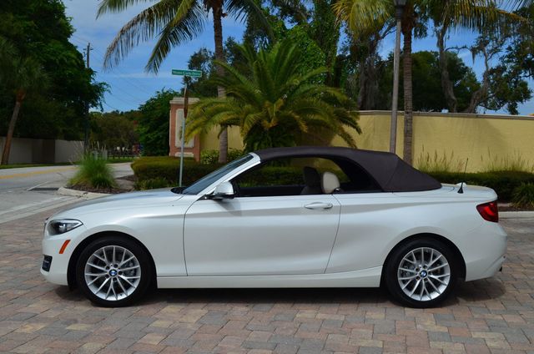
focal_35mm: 39
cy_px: 177
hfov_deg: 49.6
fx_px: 577
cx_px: 267
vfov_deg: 34.1
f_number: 11
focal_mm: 26
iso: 100
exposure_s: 1/160
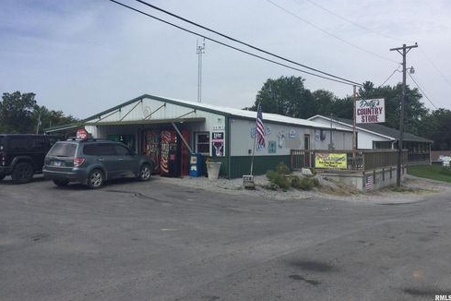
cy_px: 130
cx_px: 228
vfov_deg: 39.9
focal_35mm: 33
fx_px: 413
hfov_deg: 57.2
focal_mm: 3.3
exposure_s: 1/2092
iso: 25
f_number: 2.4
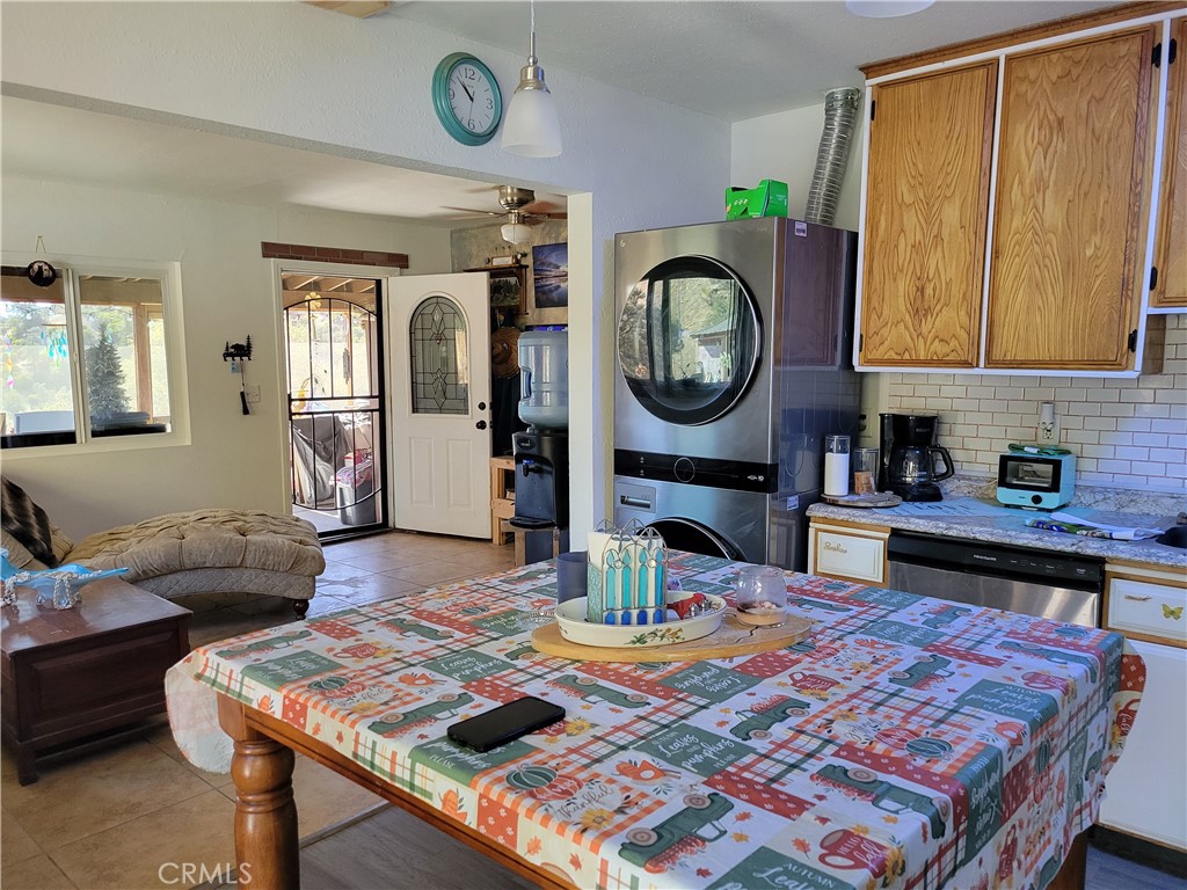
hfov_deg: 67.3
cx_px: 594
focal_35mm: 26
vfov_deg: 53.1
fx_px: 892
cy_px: 445
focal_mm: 5.4
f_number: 1.8
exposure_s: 1/120
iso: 250
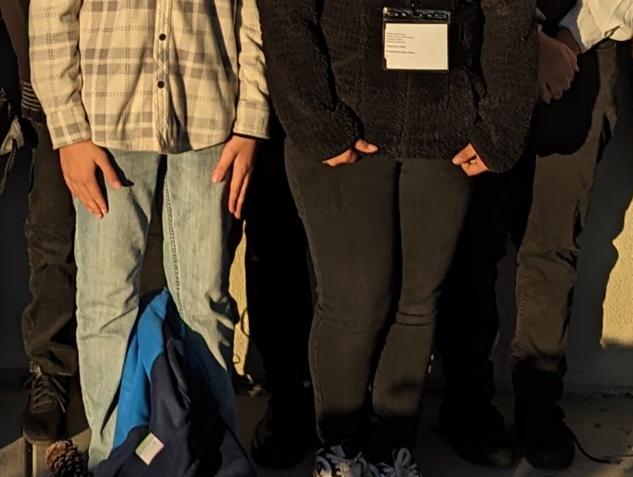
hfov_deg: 18.2
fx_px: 1941
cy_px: -208
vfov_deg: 13.3
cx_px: 49
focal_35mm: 106
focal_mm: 6.81
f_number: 1.85
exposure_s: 1/1984
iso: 44
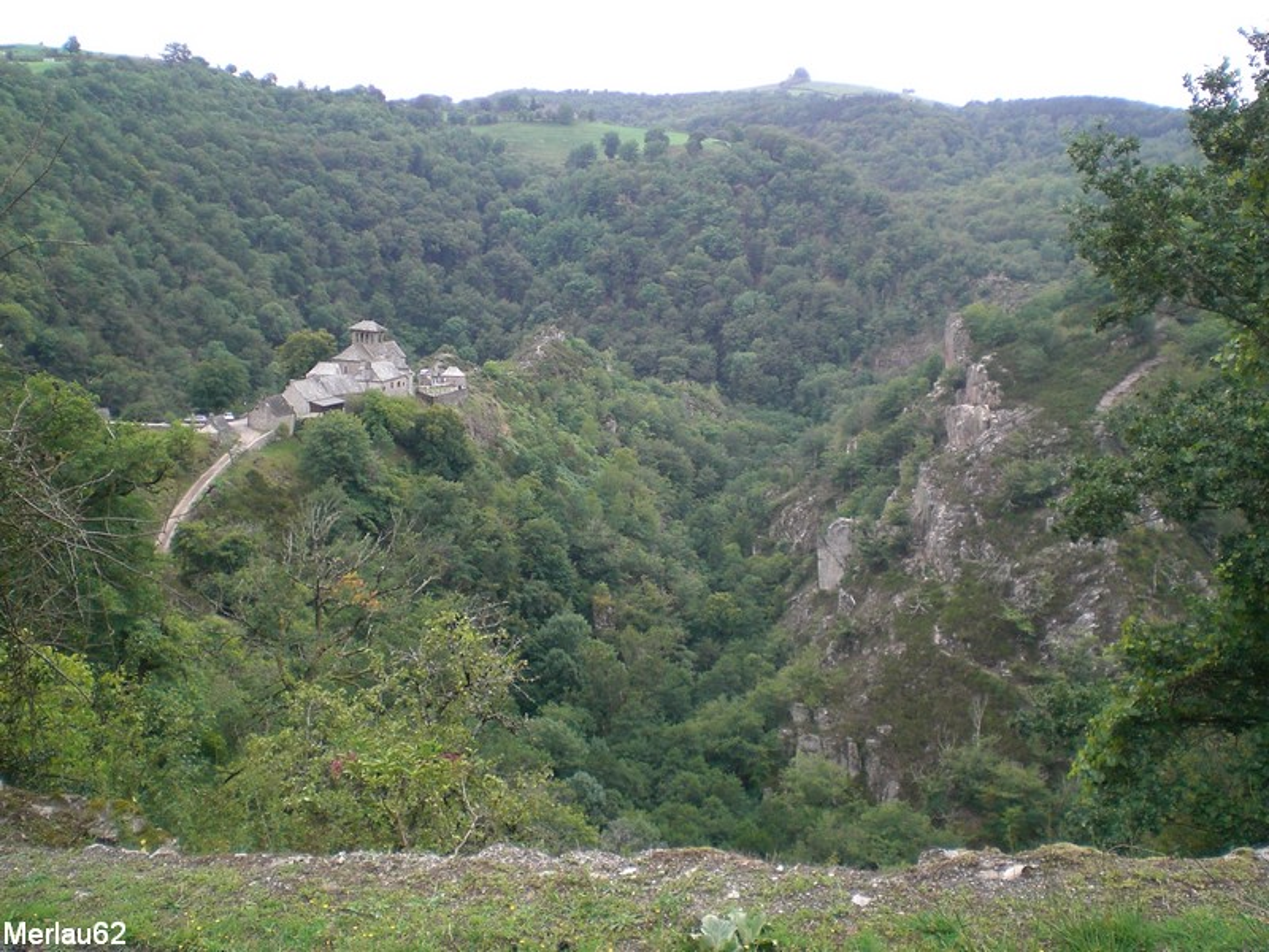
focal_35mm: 38
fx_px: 1393
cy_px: 476
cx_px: 634
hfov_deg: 49.0
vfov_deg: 37.7
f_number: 3.1
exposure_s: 1/250
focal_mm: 6.3
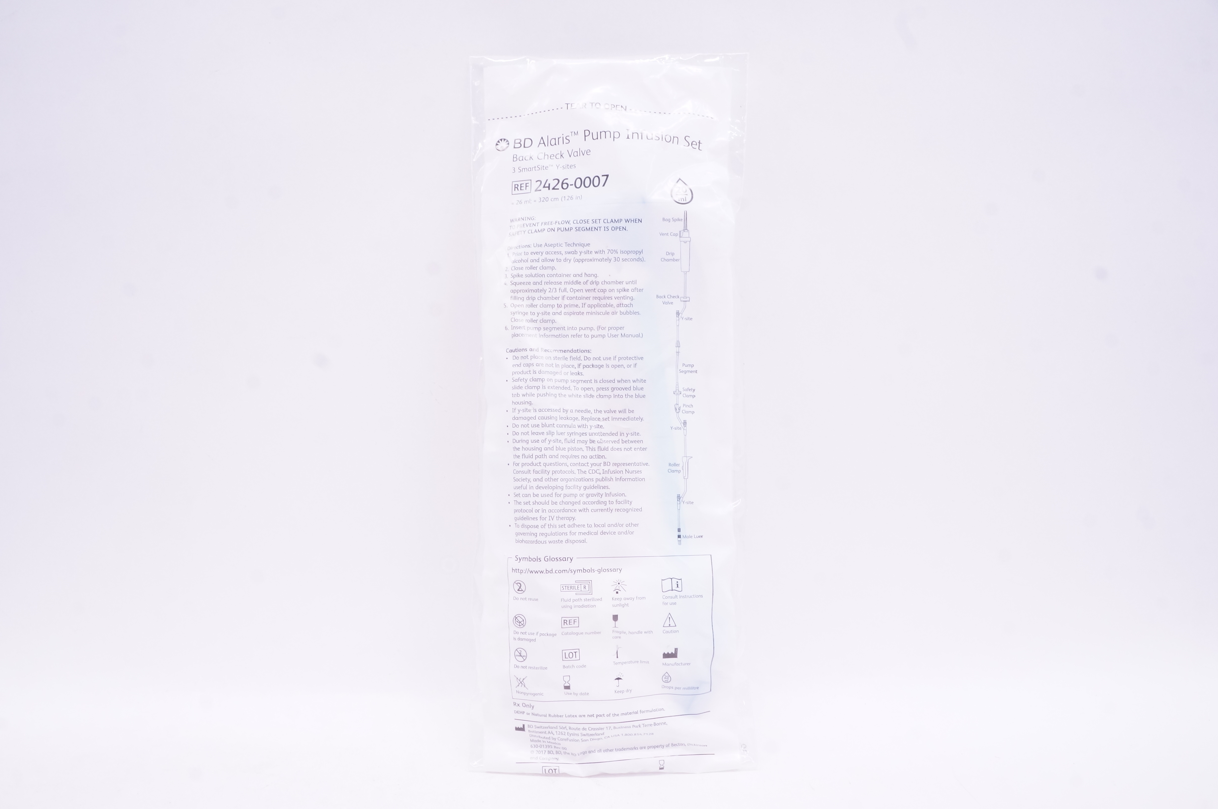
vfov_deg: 47.8
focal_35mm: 27
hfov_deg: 67.4
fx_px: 913
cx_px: 609
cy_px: 404
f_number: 13
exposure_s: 1/20
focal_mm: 18
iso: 800
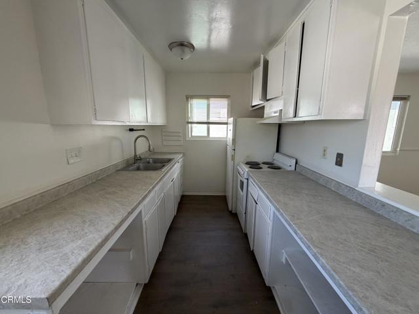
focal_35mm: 14
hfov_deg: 102.1
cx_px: 210
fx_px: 169
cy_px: 157
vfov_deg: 85.7
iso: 250
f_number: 2.2
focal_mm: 2.22
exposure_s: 1/121
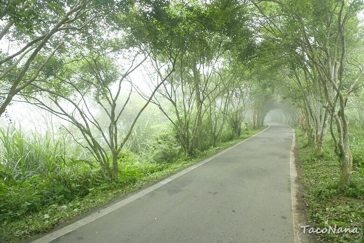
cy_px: 122
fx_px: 243
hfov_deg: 73.7
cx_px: 182
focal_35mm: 24
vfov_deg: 53.2
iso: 200
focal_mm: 10.9
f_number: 1.7
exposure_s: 1/125
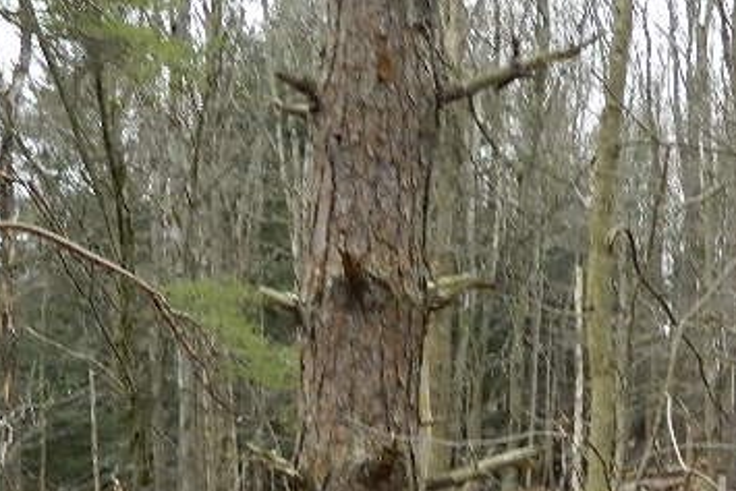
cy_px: 526
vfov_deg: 17.6
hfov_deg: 27.0
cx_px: 336
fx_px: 1534
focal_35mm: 75
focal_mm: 4.5
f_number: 3.1
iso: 80
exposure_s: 1/100
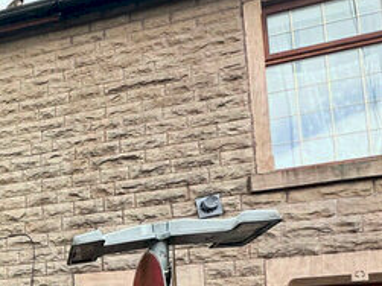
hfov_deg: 31.9
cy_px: 357
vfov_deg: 30.3
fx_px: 430
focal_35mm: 39
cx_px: -149
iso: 40
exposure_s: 1/730
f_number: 2.2
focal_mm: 2.22
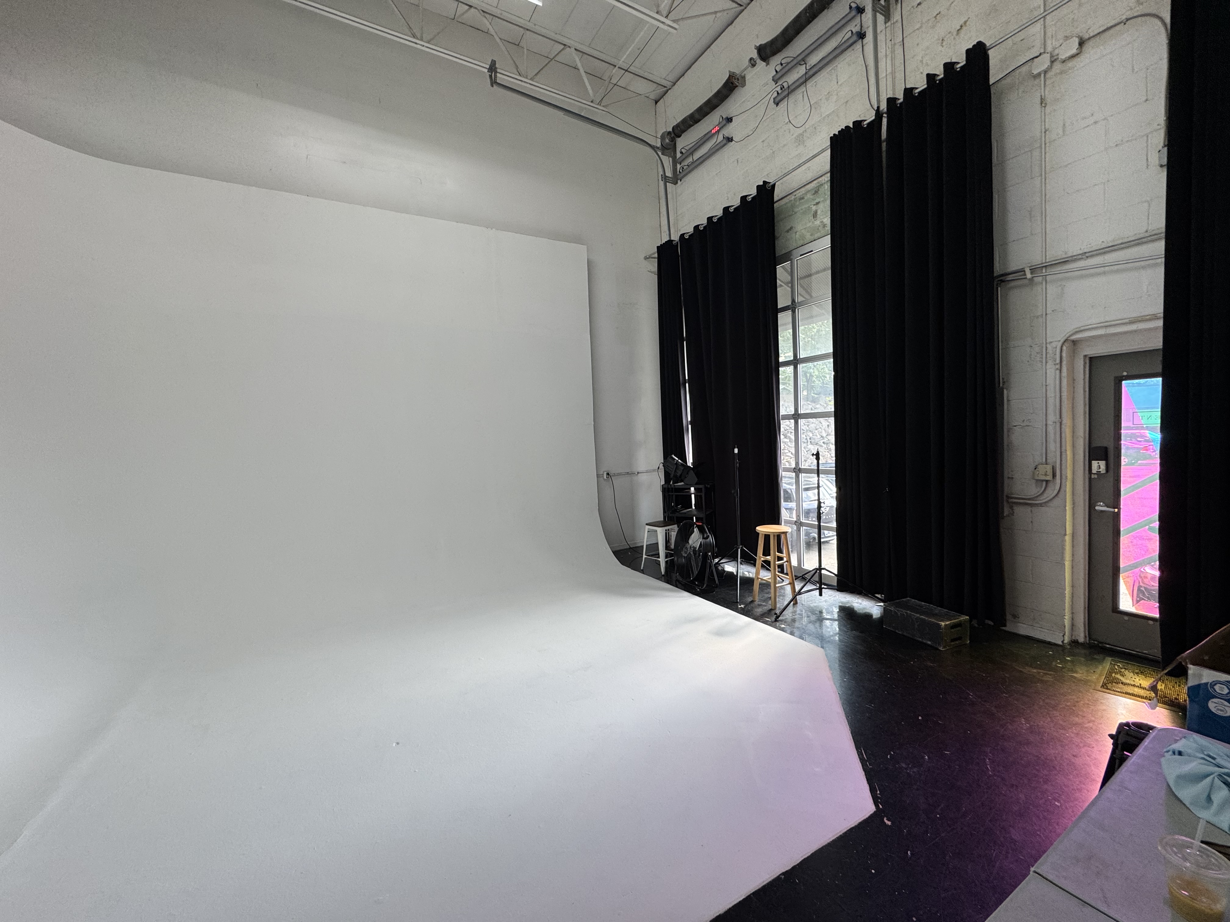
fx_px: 497
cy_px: 461
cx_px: 615
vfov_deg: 85.7
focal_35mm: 14
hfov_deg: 102.1
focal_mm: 2.22
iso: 100
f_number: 2.2
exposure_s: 1/120
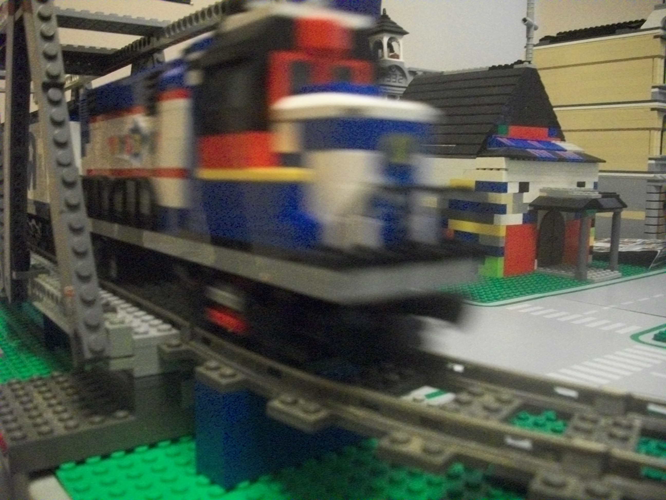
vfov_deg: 44.2
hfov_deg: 56.8
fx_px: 616
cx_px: 333
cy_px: 250
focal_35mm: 32
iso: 800
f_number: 2.9
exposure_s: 1/30
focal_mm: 5.7
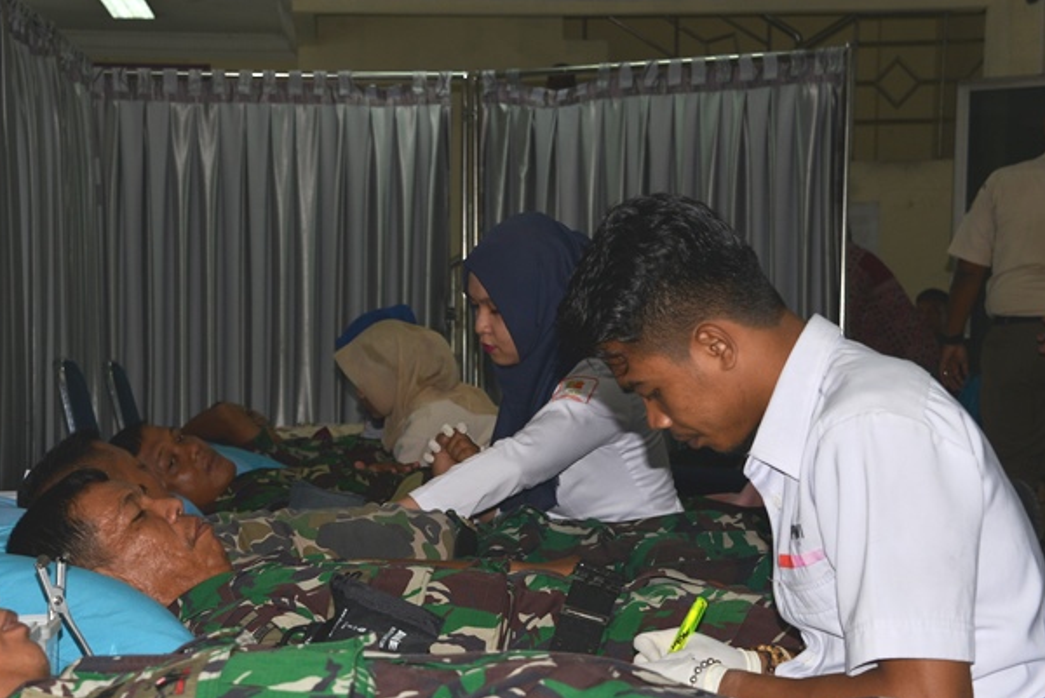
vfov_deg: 14.4
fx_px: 2760
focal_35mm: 95
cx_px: 413
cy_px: 533
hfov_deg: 21.4
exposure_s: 1/60
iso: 400
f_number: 9
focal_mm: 62
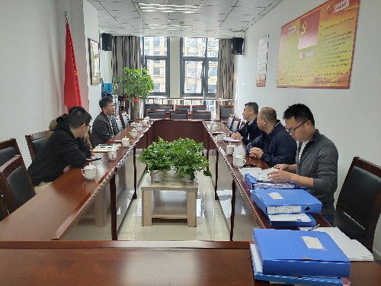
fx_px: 319
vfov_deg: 48.2
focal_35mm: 29
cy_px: 143
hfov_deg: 61.7
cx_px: 190
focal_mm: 4.27
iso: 171
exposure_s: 1/50
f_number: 1.8
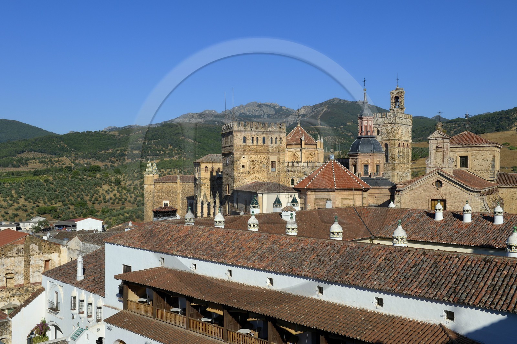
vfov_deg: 36.8
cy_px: 172
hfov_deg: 53.2
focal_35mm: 36
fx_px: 517
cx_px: 258
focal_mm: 36
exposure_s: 1/250
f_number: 14
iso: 100
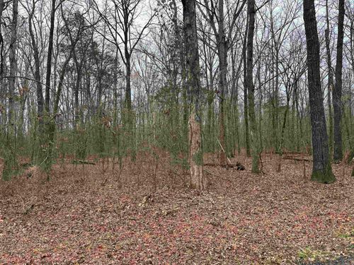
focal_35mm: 24
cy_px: 132
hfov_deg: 71.6
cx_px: 177
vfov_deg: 56.8
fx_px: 245
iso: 80
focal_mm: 6.86
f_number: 1.78
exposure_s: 1/121
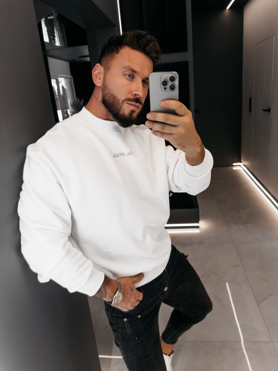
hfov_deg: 54.9
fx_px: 268
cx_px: 144
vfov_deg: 69.4
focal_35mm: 25
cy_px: 178
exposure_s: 1/120
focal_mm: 6.76
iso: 64
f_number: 1.8
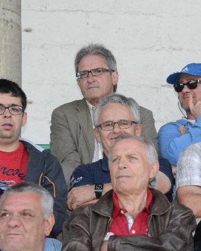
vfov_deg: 6.8
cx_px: 144
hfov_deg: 5.4
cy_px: 137
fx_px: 2111
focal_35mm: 284
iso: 6400
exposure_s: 1/250
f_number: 14
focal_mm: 180
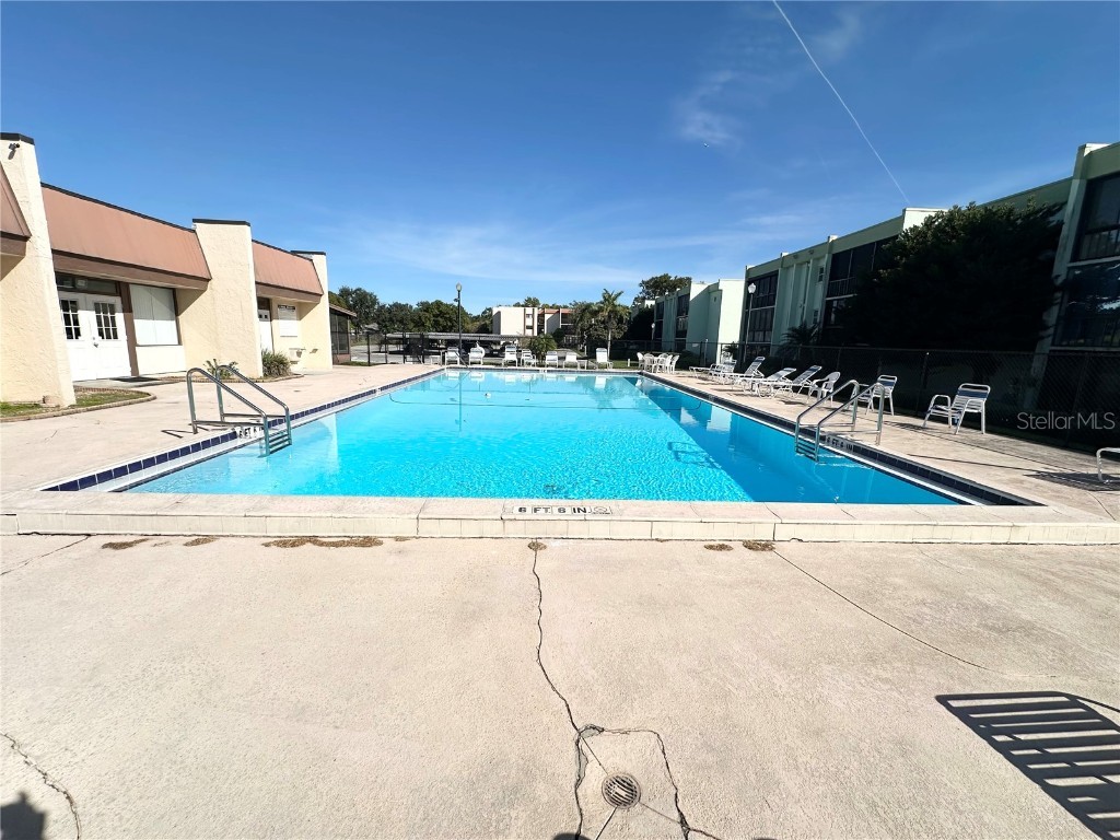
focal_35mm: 14
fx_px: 453
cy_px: 420
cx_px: 560
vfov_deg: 85.7
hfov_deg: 102.1
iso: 50
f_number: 2.2
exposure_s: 1/4651
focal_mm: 2.22
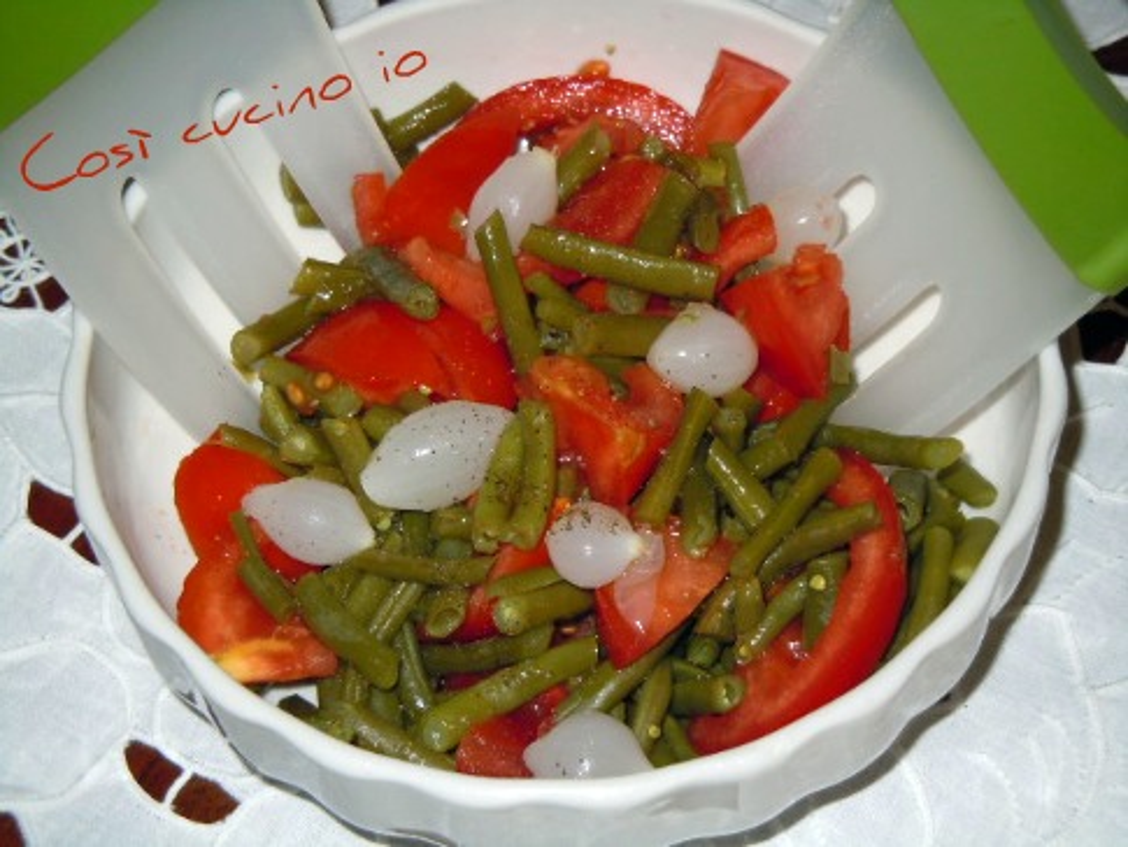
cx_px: 564
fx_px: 2510
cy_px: 424
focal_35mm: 77
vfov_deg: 19.1
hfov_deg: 25.3
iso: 200
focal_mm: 13.9
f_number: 4.3
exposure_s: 1/40
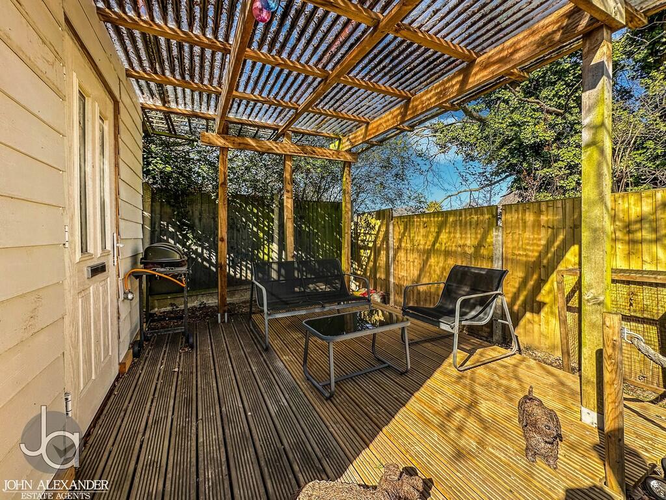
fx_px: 269
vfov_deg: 85.7
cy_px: 250
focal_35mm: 14
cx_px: 333
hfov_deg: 102.1
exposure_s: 1/500
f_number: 2.2
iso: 40
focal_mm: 2.22
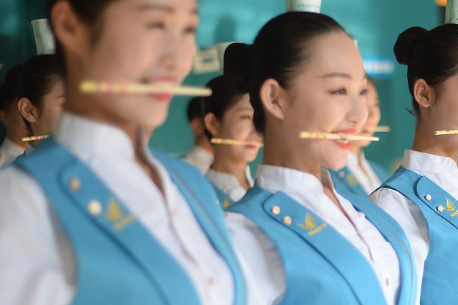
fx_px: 1221
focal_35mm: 96
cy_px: 184
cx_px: 388
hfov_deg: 20.9
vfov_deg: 14.2
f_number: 1.8
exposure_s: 1/320
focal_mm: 50
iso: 200
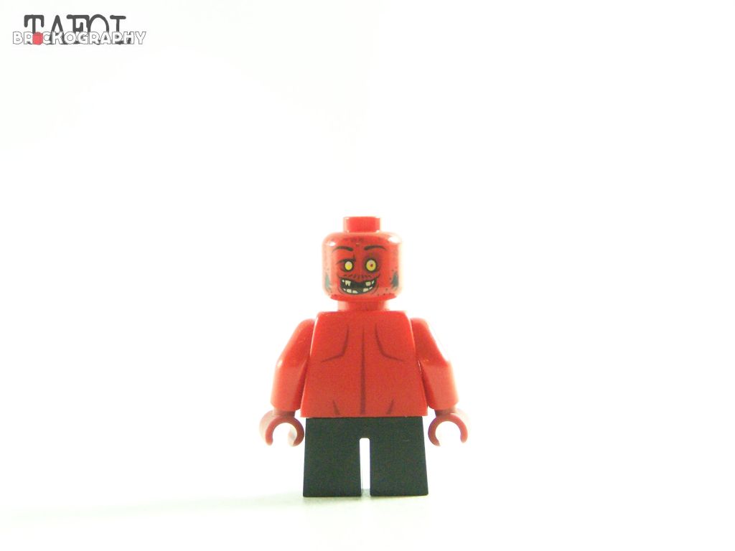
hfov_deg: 18.7
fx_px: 2229
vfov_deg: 14.1
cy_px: 276
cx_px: 368
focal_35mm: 105
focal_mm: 17.5
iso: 400
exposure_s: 1/45
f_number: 3.2
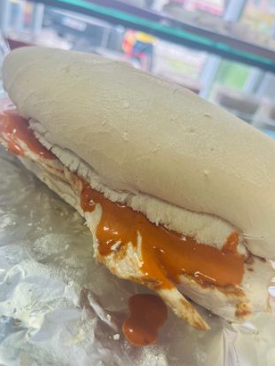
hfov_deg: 51.4
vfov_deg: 65.3
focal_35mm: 27
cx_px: 134
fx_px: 286
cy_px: 187
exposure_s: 1/100
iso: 64
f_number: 1.6
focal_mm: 5.1
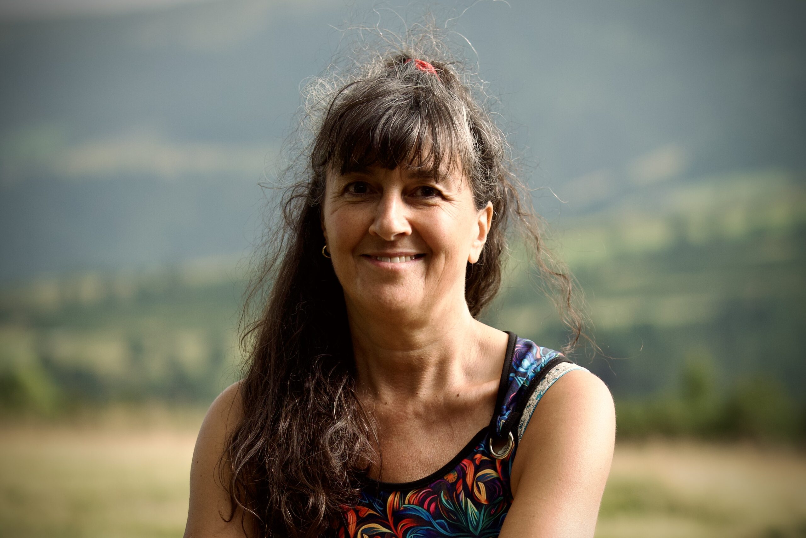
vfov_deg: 16.3
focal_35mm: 84
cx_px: 403
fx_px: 1881
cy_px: 269
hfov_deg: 24.2
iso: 100
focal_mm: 56
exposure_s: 1/800
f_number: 1.8
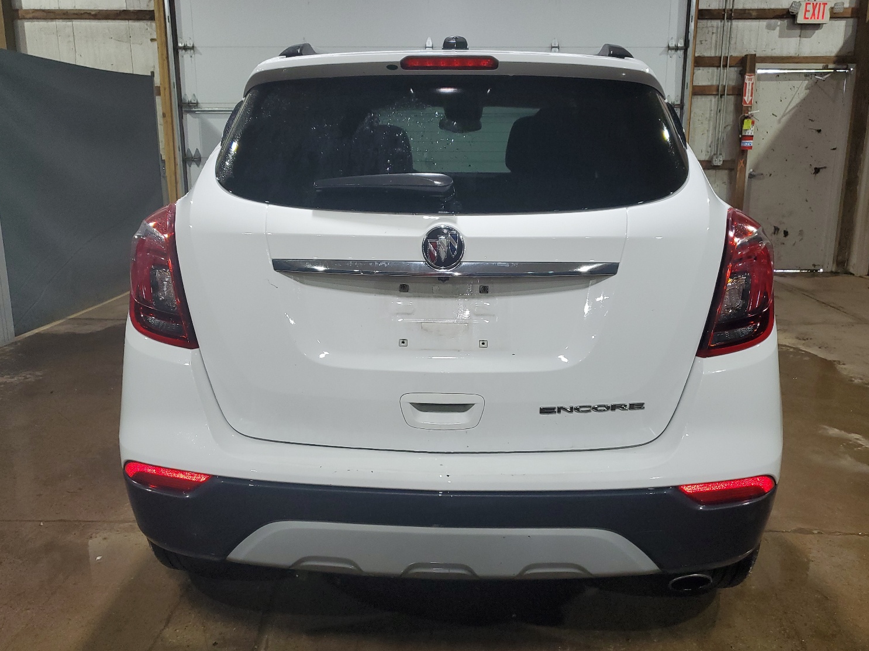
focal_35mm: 28
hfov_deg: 63.4
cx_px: 444
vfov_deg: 49.7
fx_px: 703
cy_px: 303
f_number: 1.5
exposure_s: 1/120
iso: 88
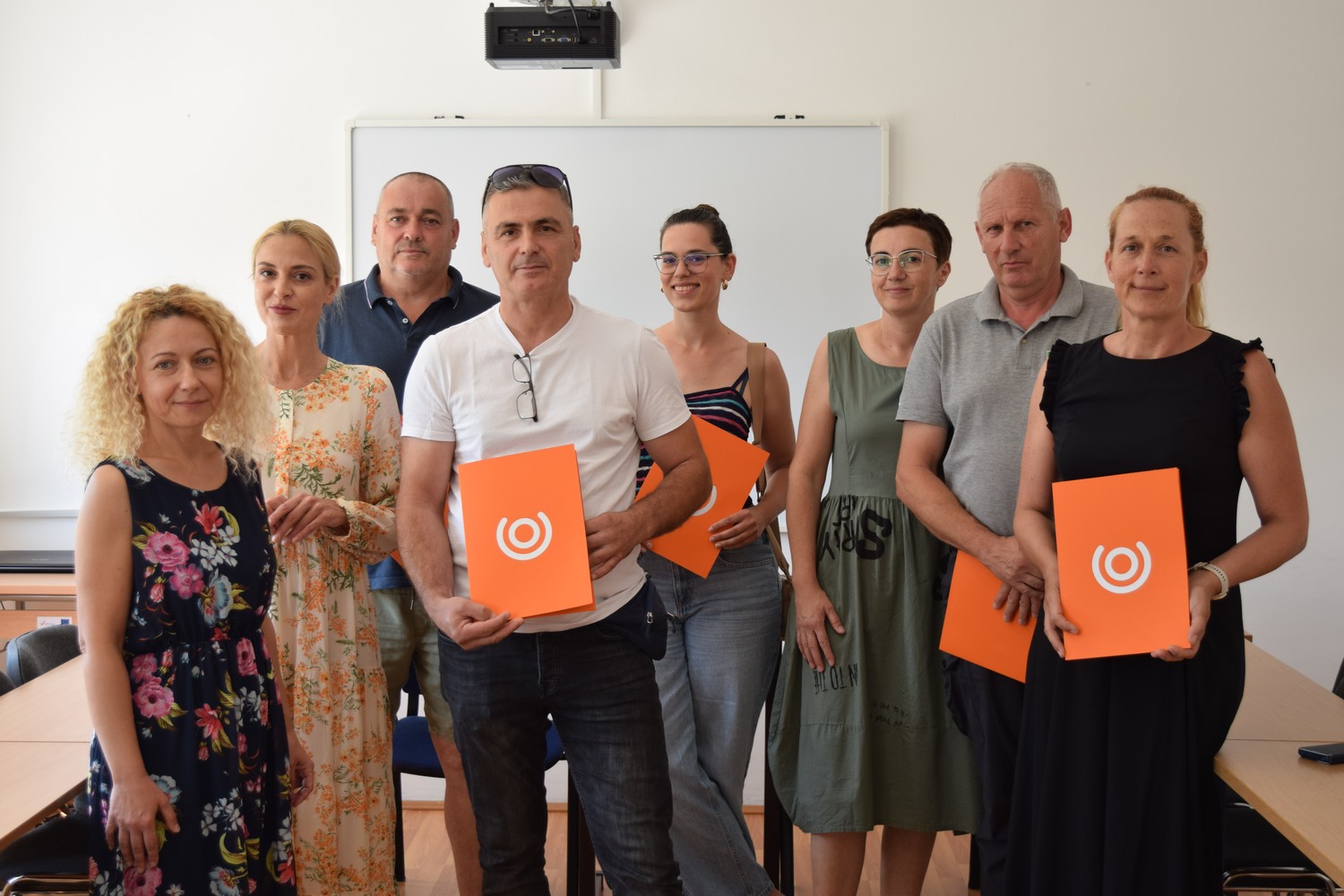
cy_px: 448
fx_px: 1960
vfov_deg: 25.8
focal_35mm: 52
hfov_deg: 37.9
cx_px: 672
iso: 320
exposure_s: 1/80
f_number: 5.6
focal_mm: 35
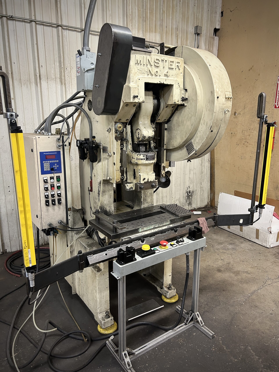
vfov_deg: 67.3
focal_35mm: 26
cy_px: 186
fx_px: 279
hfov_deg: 53.1
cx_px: 140
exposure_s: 1/60
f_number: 1.5
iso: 160
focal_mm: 5.7
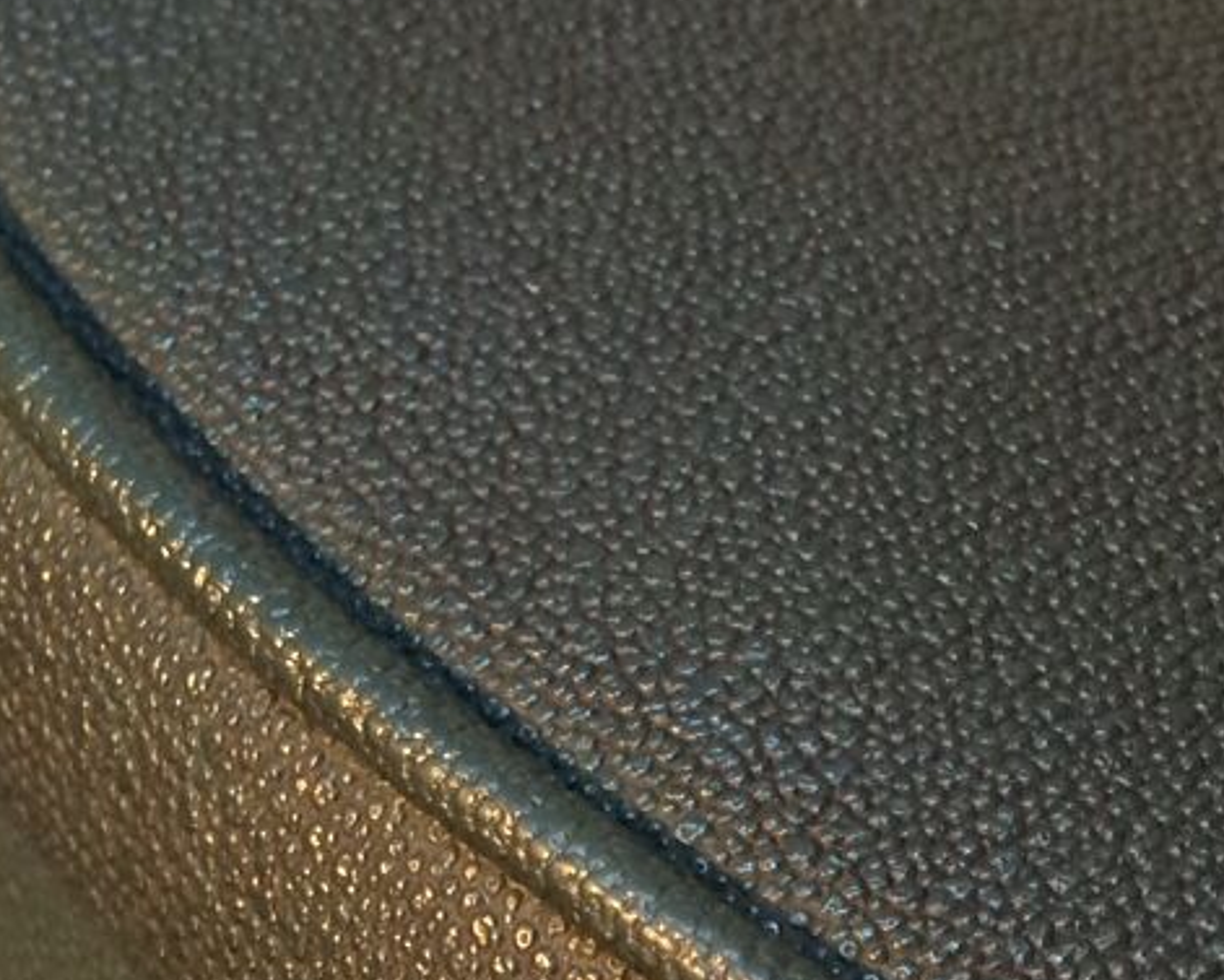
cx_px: 1320
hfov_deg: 18.8
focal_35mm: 98
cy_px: 1175
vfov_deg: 15.2
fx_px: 3551
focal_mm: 4.15
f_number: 2.2
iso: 64
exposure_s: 1/33
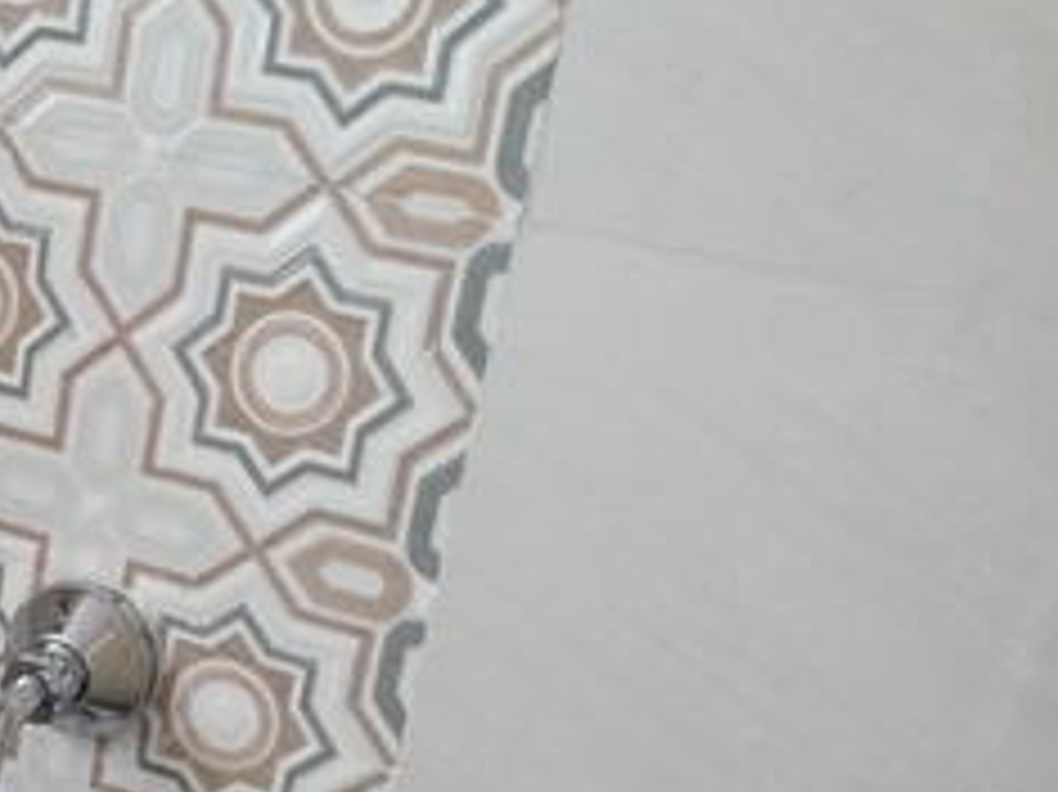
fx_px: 1527
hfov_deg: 33.7
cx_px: -79
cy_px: 639
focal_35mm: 50
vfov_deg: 28.4
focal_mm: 3.81
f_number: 2.2
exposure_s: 1/50
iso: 500
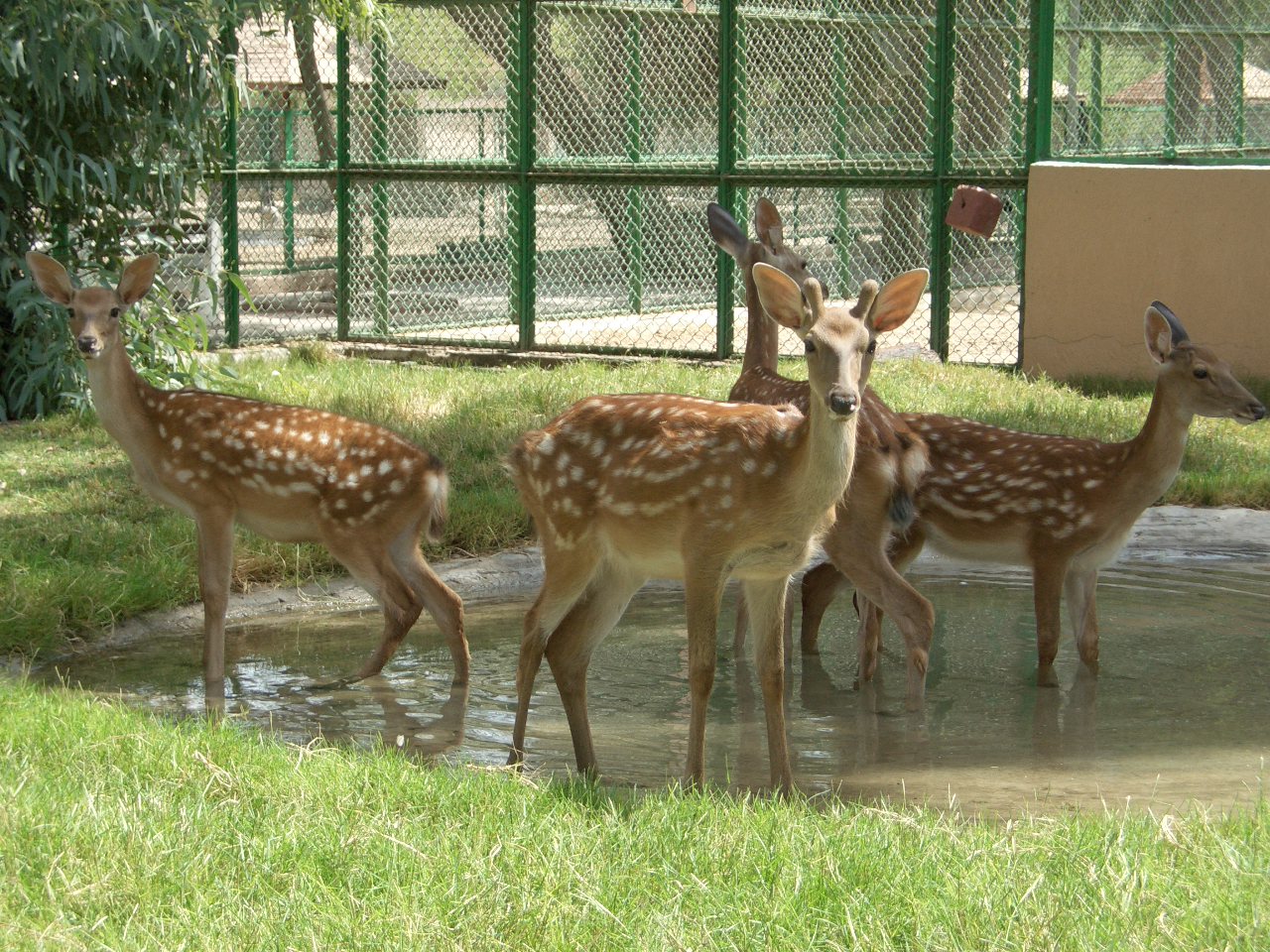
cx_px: 635
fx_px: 3265
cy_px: 476
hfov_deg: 22.0
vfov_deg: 16.6
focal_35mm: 89
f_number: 3.7
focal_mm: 19.2
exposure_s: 1/500
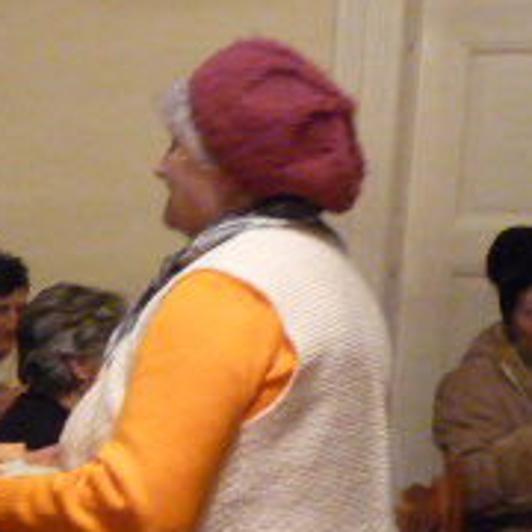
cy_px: 420
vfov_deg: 20.2
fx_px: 1478
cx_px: -301
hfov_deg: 17.9
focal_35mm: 85
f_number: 2.8
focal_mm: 4.8
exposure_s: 1/20
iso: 800
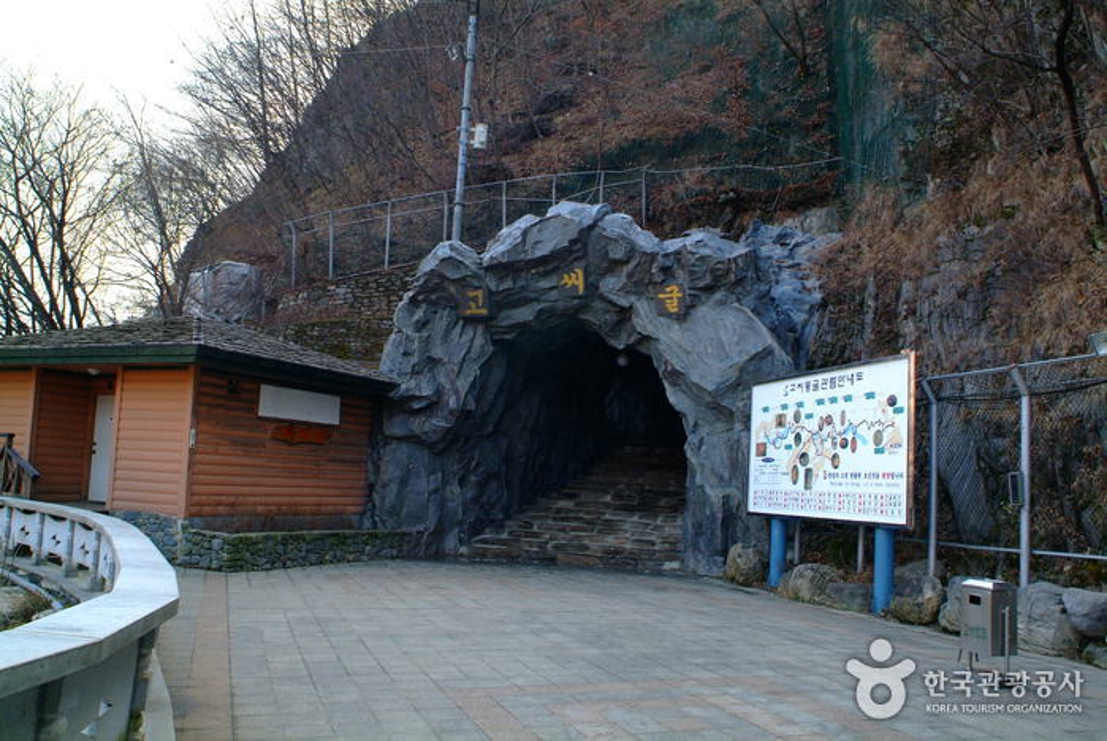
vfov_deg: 43.7
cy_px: 370
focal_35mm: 30
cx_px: 554
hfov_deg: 61.9
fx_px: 924
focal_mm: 20
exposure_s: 1/180
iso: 800
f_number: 6.7
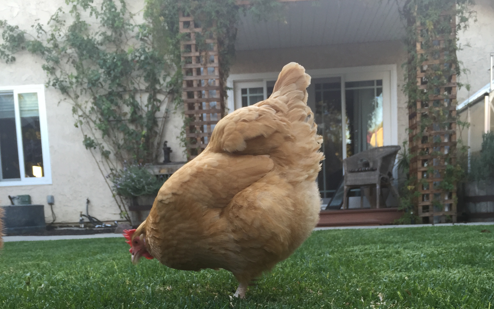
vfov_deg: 29.5
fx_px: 565
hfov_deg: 47.2
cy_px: 267
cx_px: 253
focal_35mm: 42
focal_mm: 4.15
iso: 40
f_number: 2.2
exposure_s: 1/60
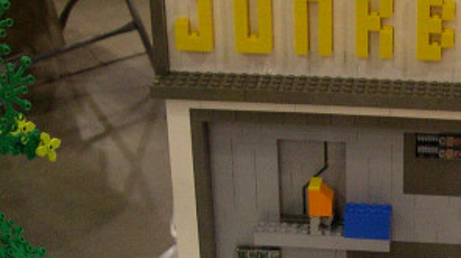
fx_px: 1368
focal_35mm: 112
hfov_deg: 18.8
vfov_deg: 10.6
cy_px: 317
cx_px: 411
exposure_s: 1/31.2
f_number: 2.8
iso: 400
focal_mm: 8
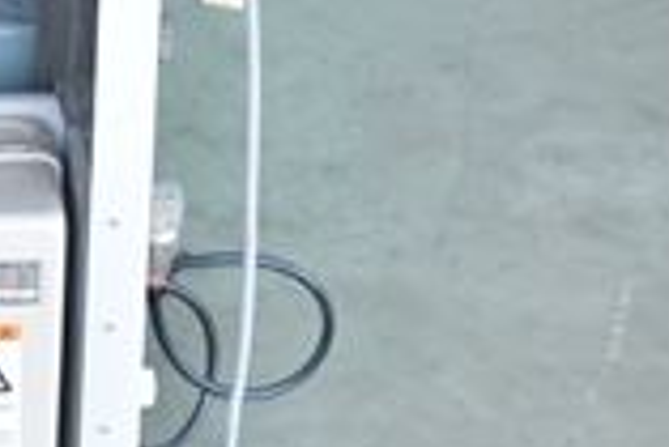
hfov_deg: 7.7
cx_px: -379
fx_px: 4884
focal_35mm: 263
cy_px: 366
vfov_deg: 5.2
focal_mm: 55
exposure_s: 1/250
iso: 1250
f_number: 6.3
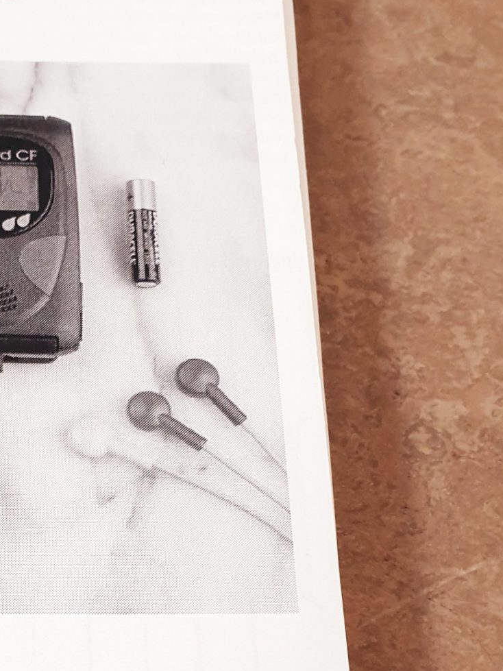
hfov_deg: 20.8
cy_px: 695
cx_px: -17
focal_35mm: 68
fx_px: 1318
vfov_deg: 26.8
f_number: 2.4
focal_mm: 4.3
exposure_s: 1/50
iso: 200
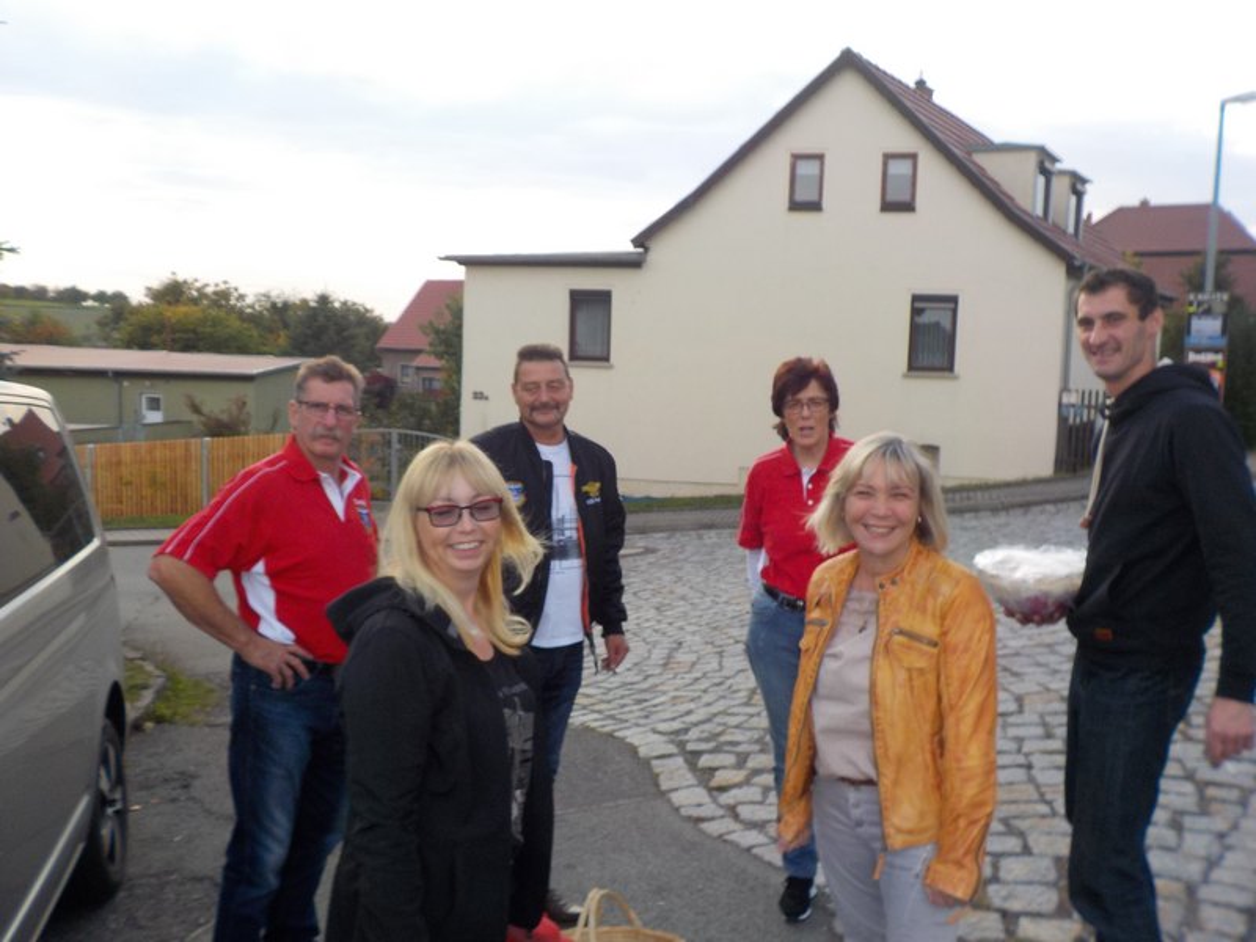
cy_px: 471
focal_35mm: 30
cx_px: 628
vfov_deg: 46.8
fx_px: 1089
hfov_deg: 60.0
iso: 125
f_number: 3.3
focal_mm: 4.1
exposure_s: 1/320
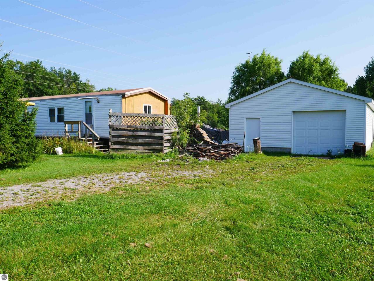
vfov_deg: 46.8
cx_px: 187
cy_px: 140
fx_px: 324
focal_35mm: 30
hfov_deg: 59.9
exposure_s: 1/400
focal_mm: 15
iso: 200
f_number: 8
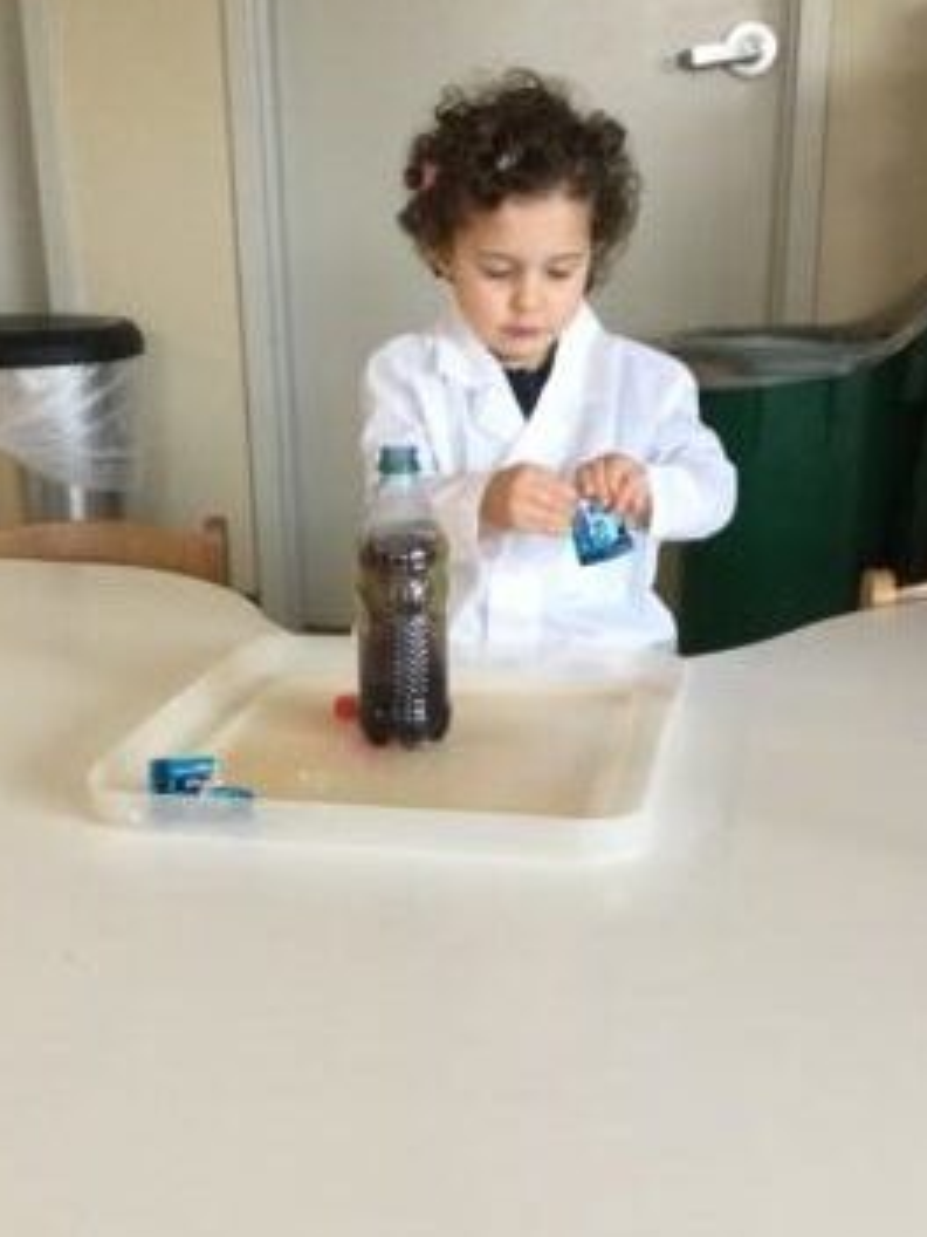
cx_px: 476
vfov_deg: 42.8
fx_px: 1571
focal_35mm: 44
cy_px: 731
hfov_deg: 32.9
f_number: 2.4
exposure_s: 1/30
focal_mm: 3.3
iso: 64
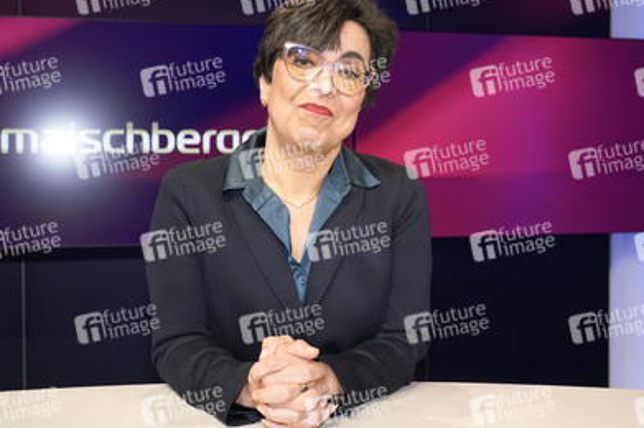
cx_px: 304
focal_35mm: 45
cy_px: 201
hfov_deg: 43.6
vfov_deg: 29.8
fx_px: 804
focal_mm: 39
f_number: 5.6
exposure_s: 1/125
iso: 2000
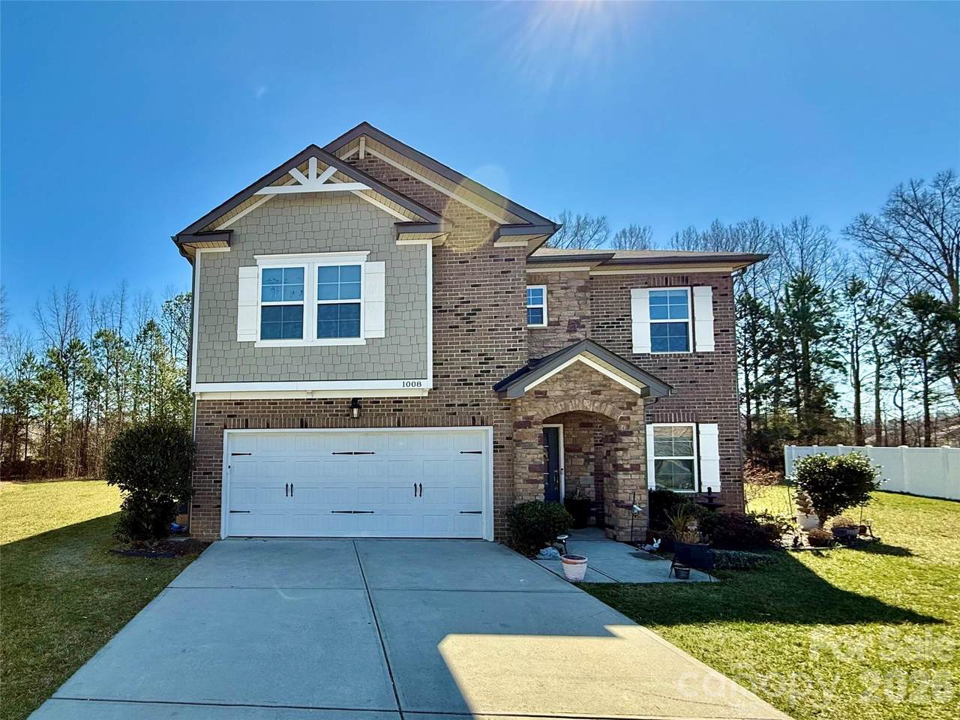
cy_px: 360
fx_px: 388
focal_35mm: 14
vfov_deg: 85.7
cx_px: 480
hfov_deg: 102.1
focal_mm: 2.22
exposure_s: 1/1312
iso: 64
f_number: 2.2
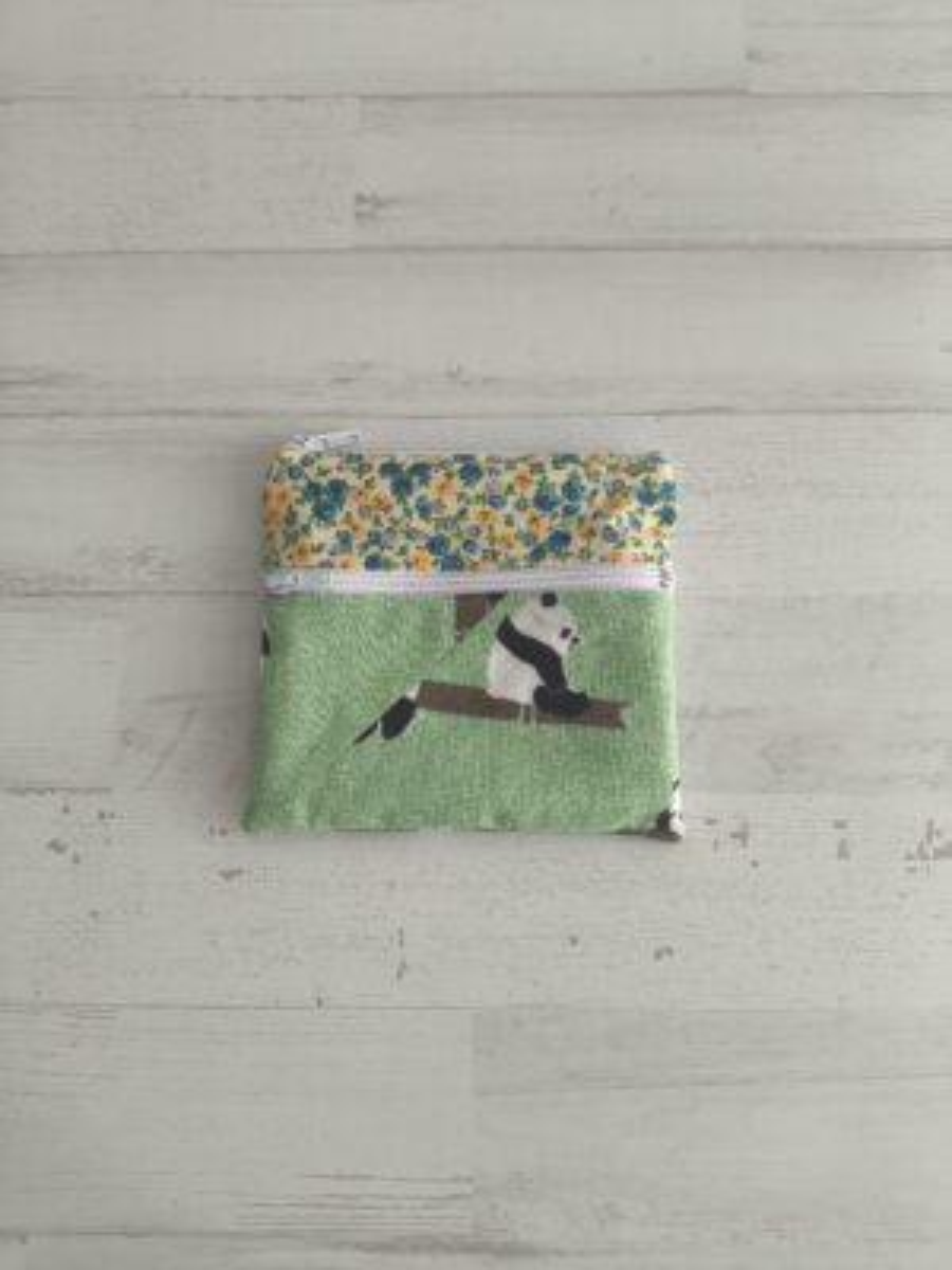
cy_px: 635
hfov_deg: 54.9
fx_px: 917
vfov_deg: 69.4
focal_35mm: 25
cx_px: 476
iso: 160
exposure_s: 1/50
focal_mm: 4.71
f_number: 1.7
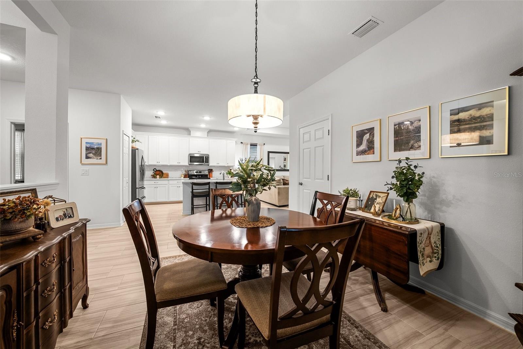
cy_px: 174
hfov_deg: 108.3
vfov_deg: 85.4
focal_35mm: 13
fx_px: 189
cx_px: 262
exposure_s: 1/1.67
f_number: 8
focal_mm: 13
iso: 320
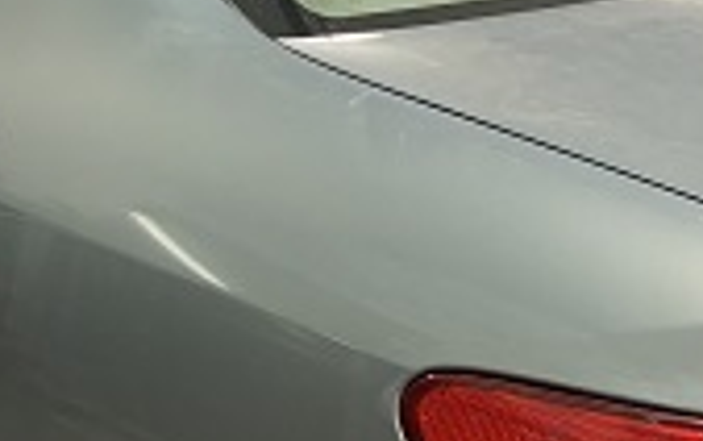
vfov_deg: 17.3
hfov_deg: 25.3
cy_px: 85
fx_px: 1438
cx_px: -92
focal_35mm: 75
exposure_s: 1/60
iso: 200
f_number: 1.8
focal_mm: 4.25
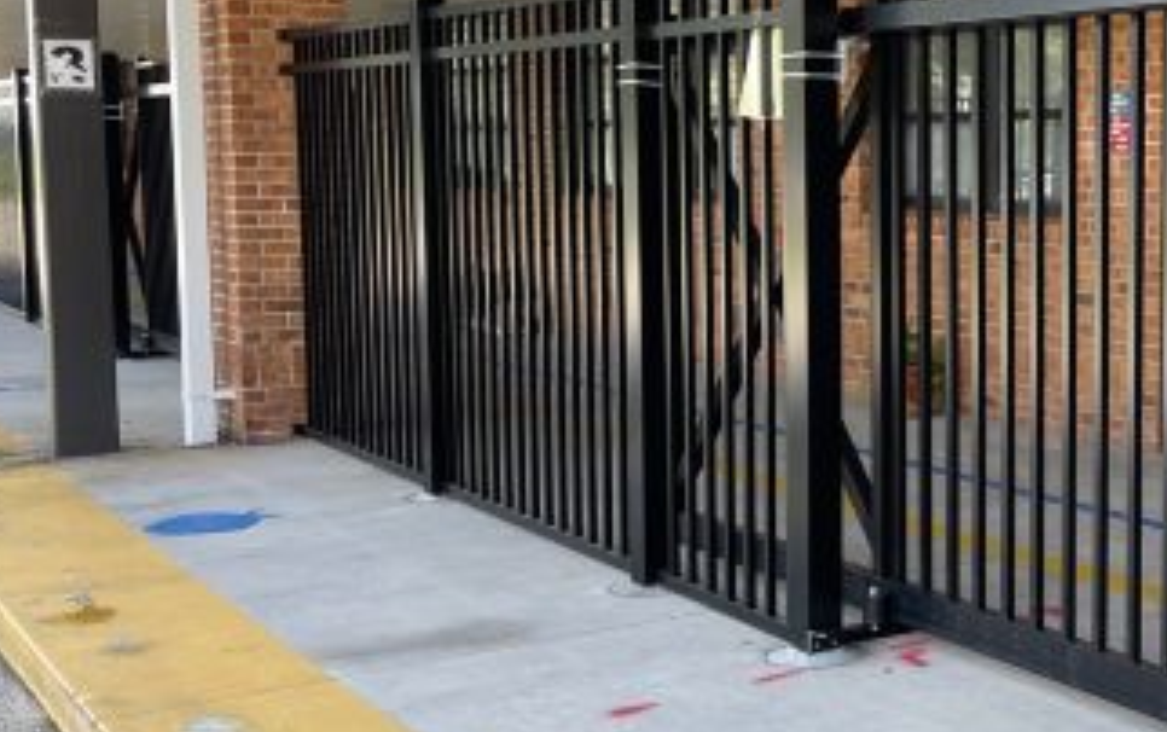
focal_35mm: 57
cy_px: 341
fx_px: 1815
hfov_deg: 33.1
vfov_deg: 22.8
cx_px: 1125
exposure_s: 1/194
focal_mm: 5.1
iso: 32
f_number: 1.6
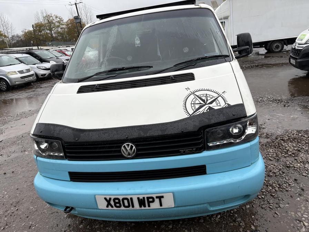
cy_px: 116
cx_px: 154
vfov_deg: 53.1
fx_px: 232
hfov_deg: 67.3
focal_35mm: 26
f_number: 1.6
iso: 100
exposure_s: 1/122
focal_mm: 5.96
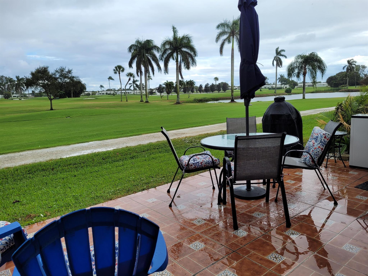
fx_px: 276
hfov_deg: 67.3
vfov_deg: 53.1
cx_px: 184
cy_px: 138
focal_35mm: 26
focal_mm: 5.4
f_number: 1.8
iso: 40
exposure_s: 1/1205
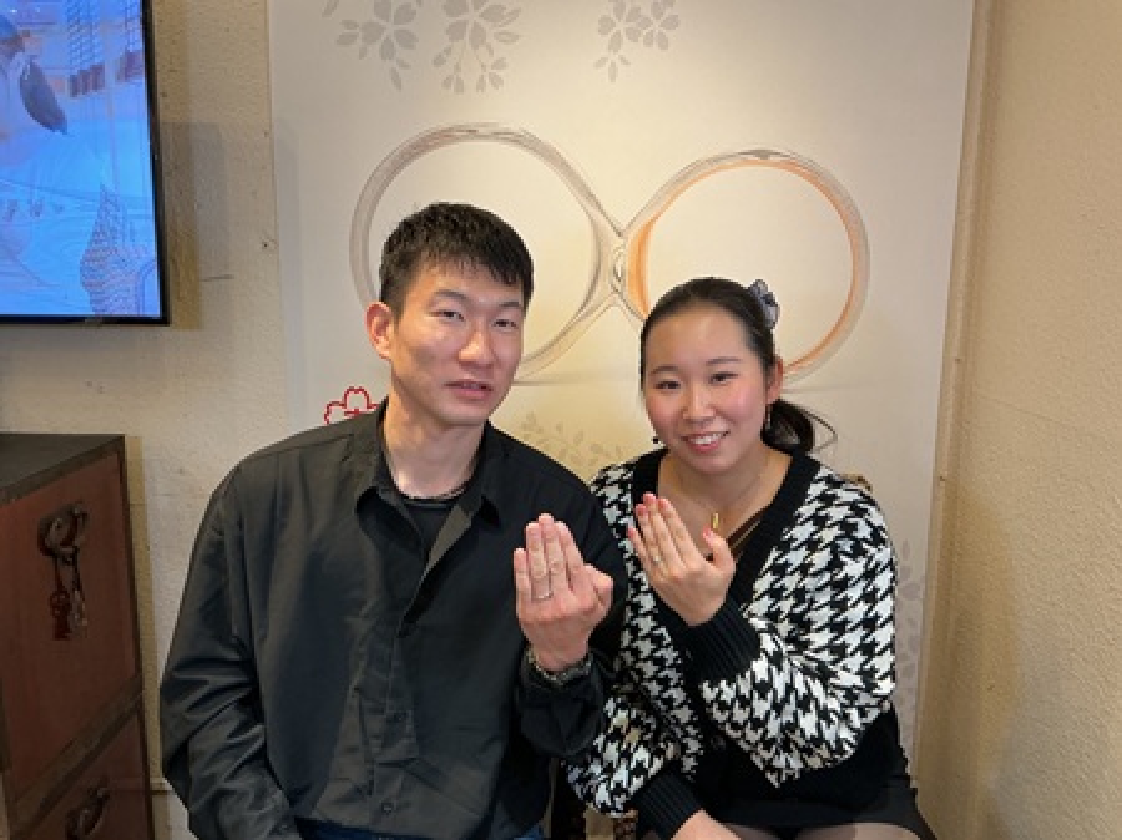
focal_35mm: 29
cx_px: 561
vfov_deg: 48.2
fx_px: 939
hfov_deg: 61.7
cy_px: 420
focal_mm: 3
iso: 50
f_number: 1.8
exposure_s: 1/60
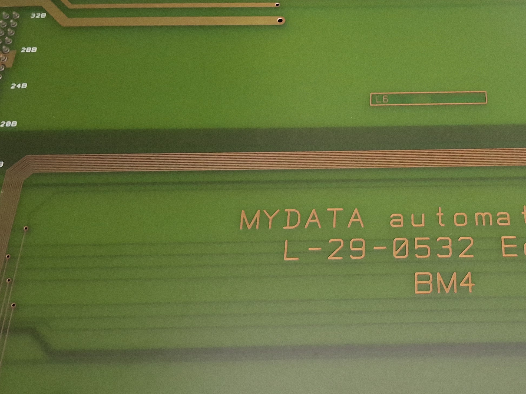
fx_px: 714
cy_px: 180
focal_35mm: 47
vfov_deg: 30.9
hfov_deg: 38.9
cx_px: 420
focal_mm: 2.91
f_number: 1.9
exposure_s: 1/20
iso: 500
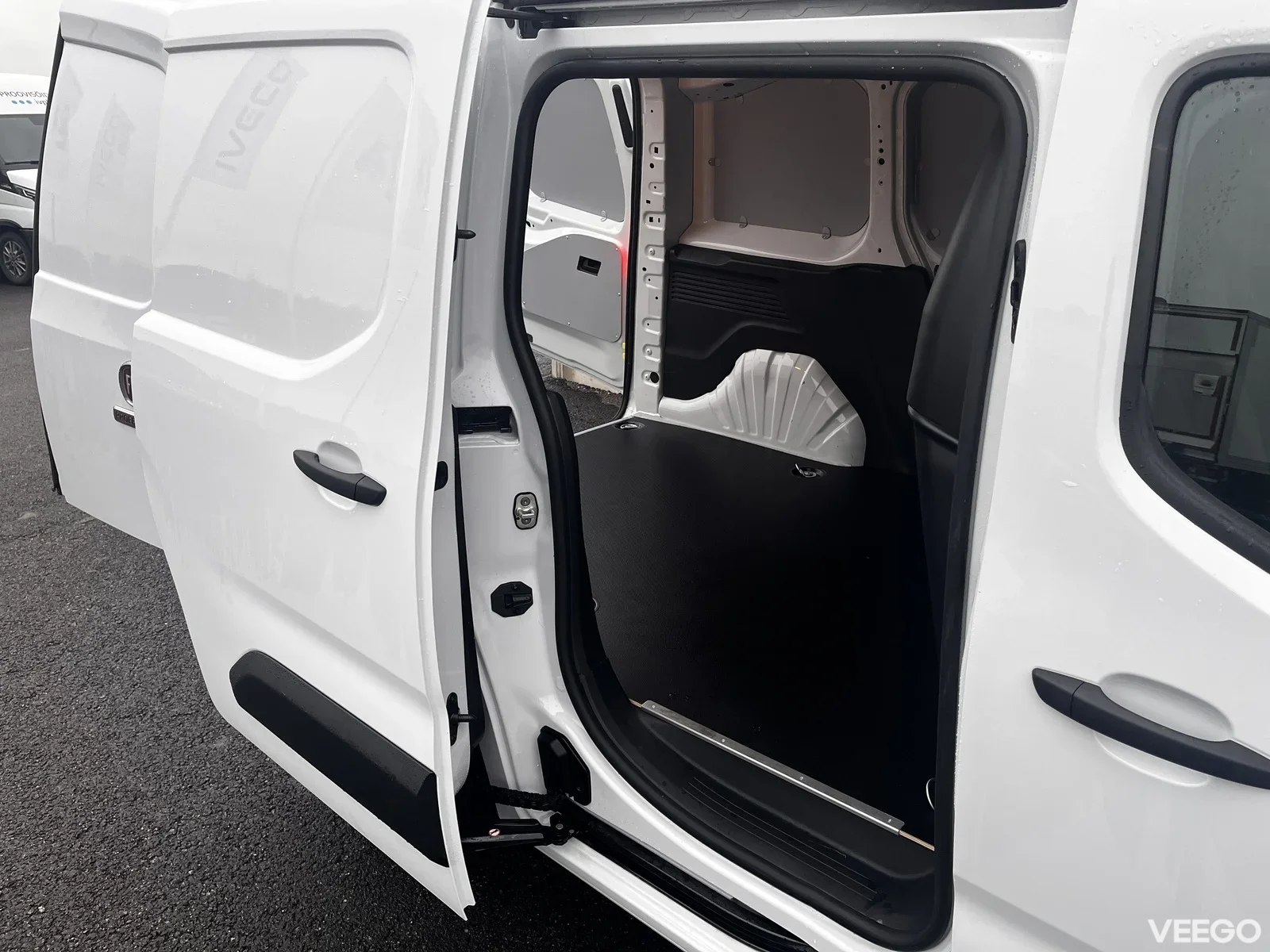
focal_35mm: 26
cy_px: 476
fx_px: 954
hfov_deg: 67.3
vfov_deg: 53.1
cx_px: 635
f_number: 1.6
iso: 125
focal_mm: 5.1
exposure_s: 1/121
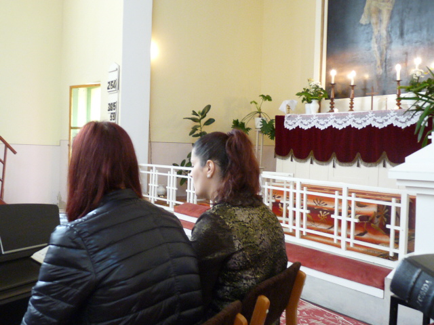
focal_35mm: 33
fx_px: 414
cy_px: 162
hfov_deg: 55.4
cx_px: 217
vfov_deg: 42.9
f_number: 2.8
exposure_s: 1/40
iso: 400
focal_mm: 4.8
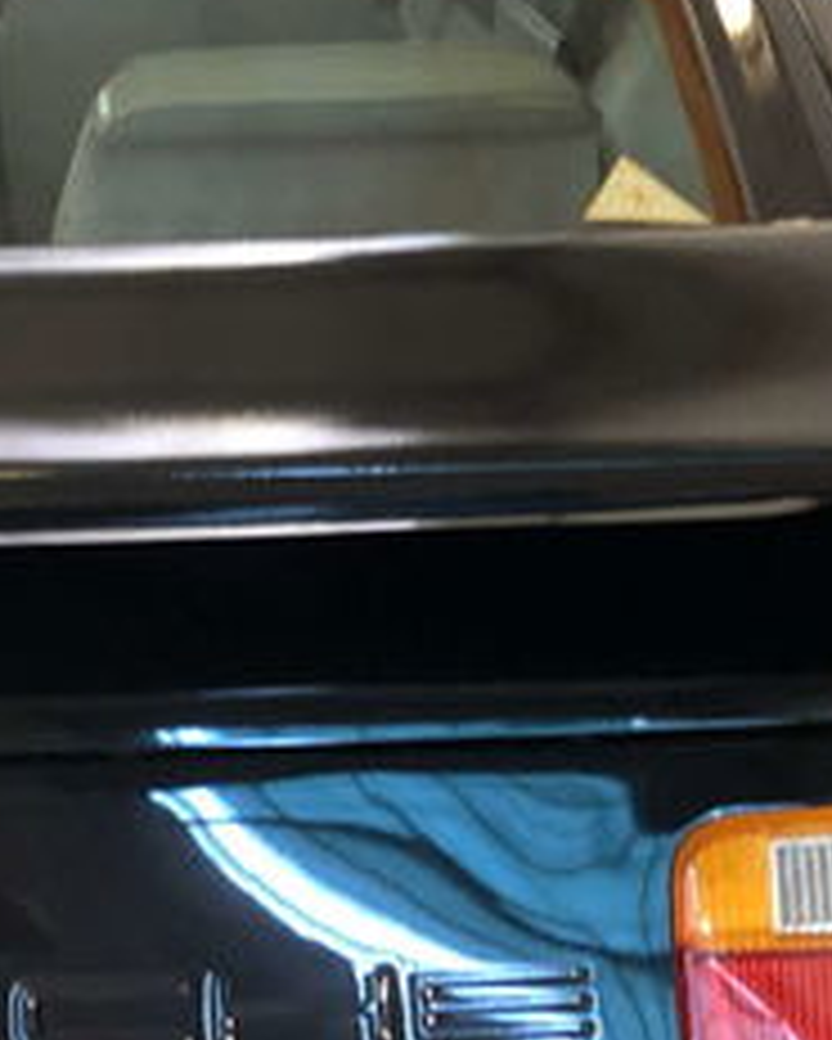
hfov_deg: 16.3
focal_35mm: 91
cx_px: -117
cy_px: 617
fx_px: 2799
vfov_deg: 21.0
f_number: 1.8
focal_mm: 3.99
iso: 80
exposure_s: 1/8
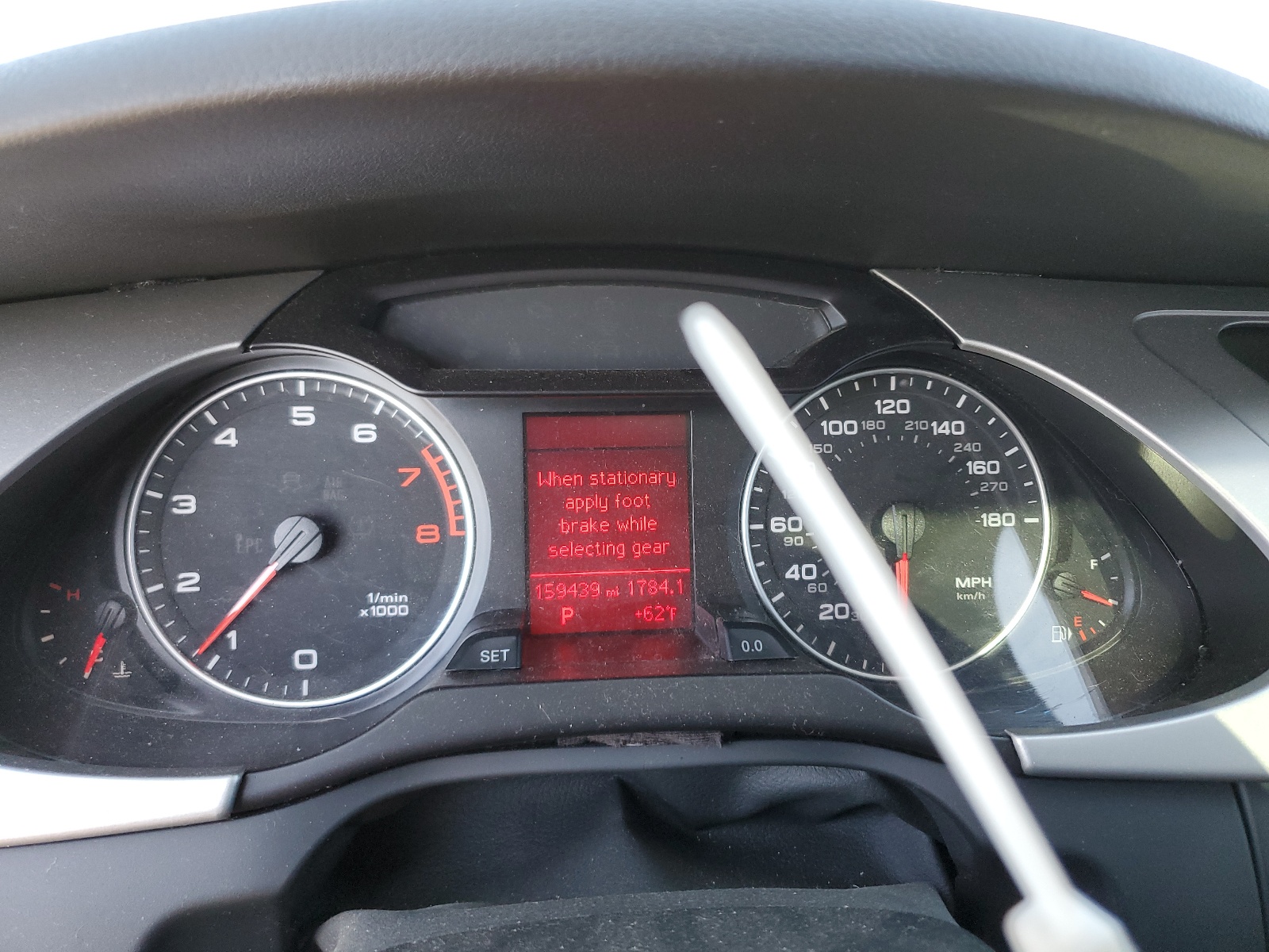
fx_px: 953
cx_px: 634
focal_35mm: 26
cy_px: 476
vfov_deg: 53.1
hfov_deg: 67.3
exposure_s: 1/120
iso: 86
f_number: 1.5
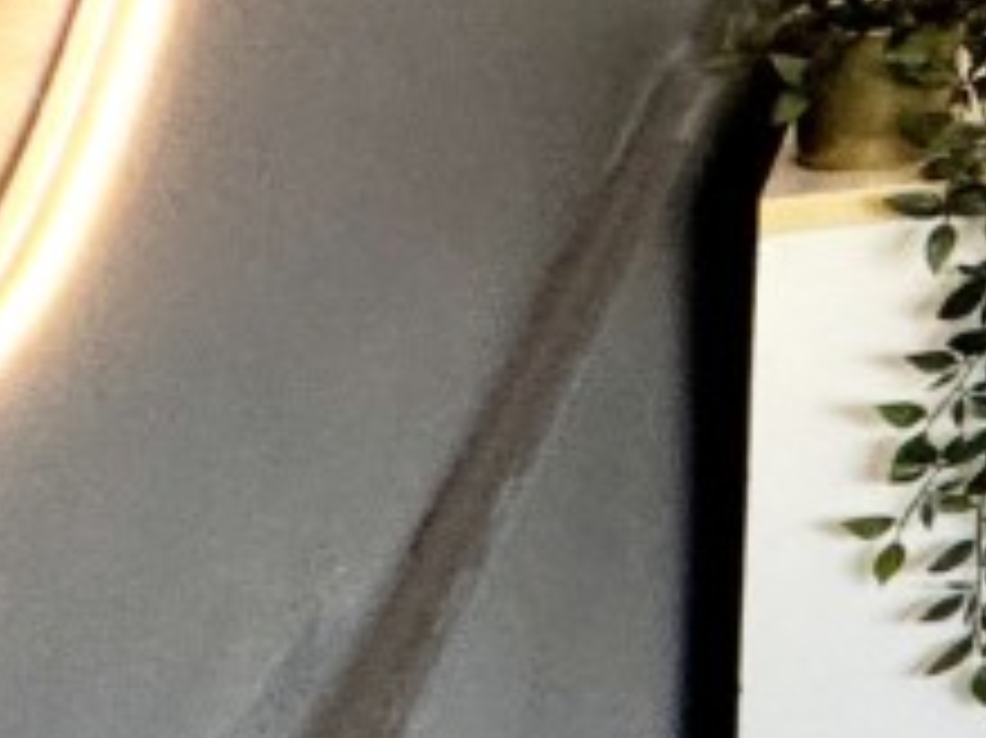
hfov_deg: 11.7
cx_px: 2917
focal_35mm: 92
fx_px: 2619
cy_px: -621
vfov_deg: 14.1
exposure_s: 1/99
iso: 160
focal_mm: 2.22
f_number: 2.2
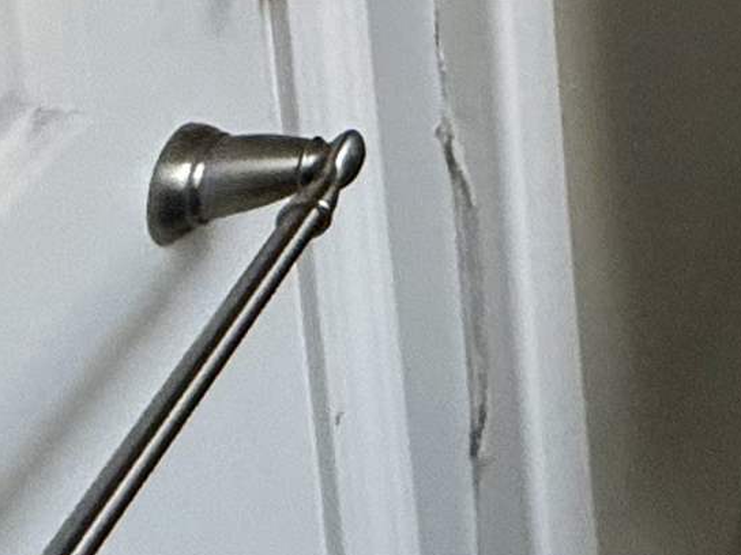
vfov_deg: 13.4
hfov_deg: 16.0
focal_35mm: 79
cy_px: -796
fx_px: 1691
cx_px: 1654
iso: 250
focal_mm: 2.22
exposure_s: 1/99
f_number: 2.2
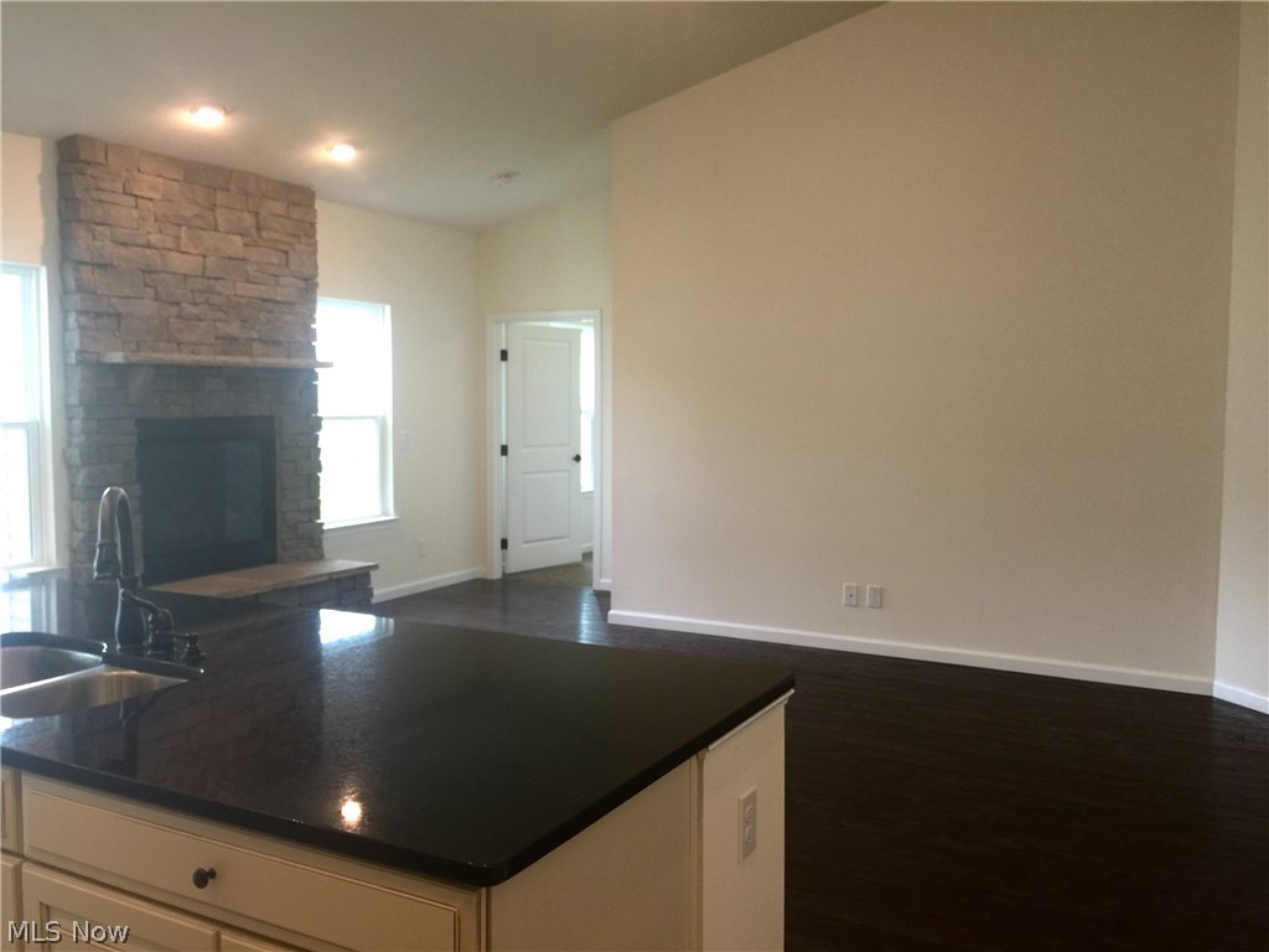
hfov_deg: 61.7
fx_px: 1063
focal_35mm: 29
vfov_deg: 48.2
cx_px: 634
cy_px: 476
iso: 32
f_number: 2.2
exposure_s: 1/15
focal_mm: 4.15
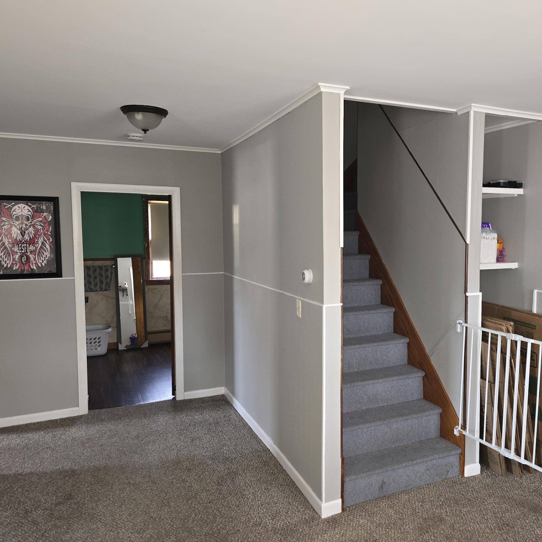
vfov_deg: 57.3
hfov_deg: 56.3
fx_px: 496
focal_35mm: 28
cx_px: 351
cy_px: 268
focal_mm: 6.3
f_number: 1.7
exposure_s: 1/13
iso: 125
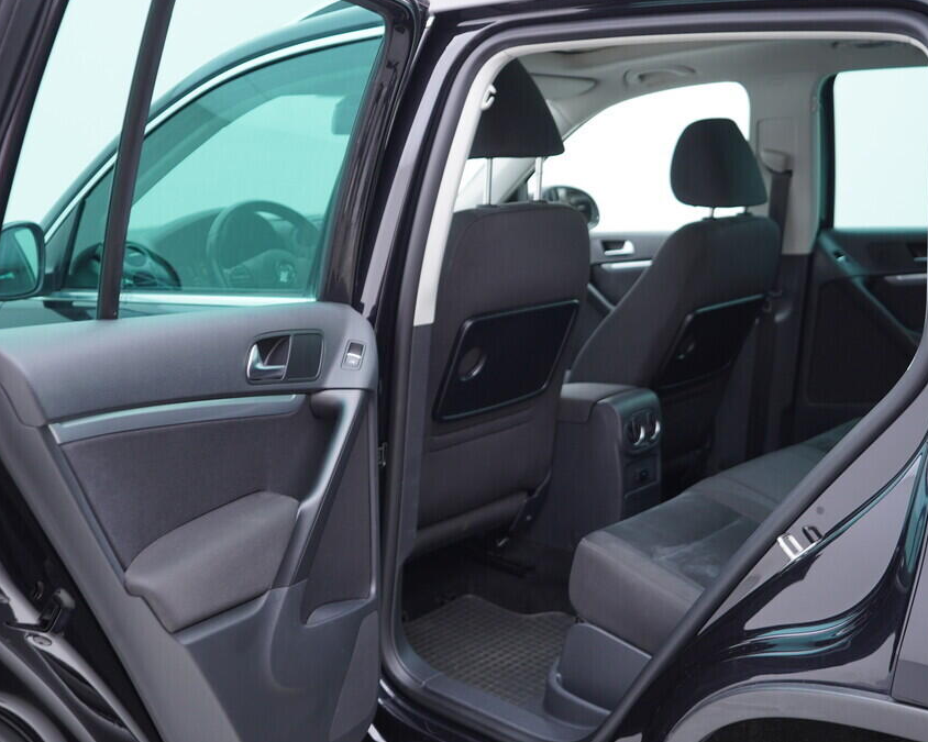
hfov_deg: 44.8
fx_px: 1126
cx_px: 430
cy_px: 369
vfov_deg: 36.5
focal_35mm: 41
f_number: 2.8
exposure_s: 1/40
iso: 200
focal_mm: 24
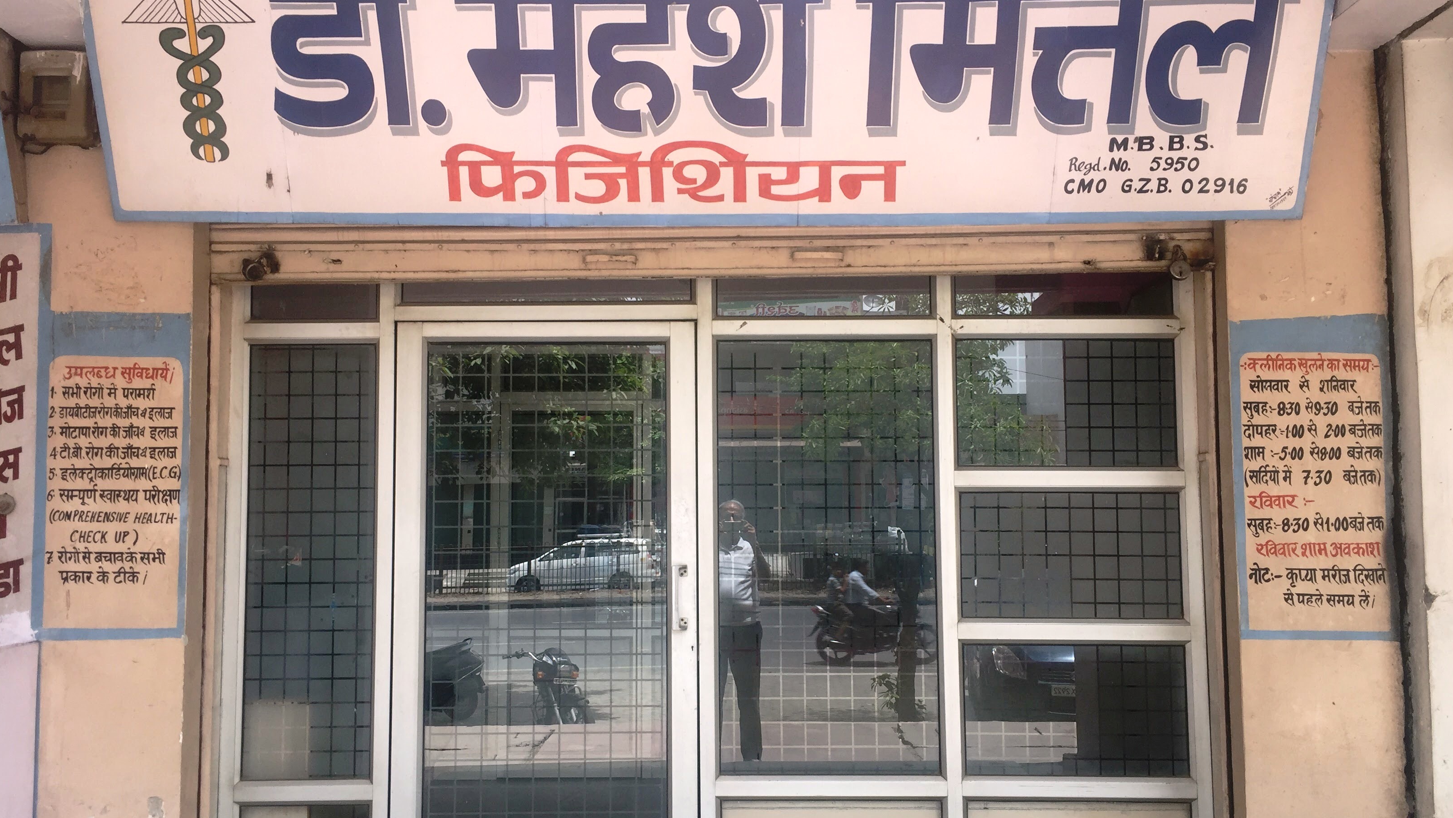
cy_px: 437
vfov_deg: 36.7
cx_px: 723
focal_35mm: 32
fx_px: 1233
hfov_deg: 61.0
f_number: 2.2
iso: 32
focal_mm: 4.15
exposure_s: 1/186
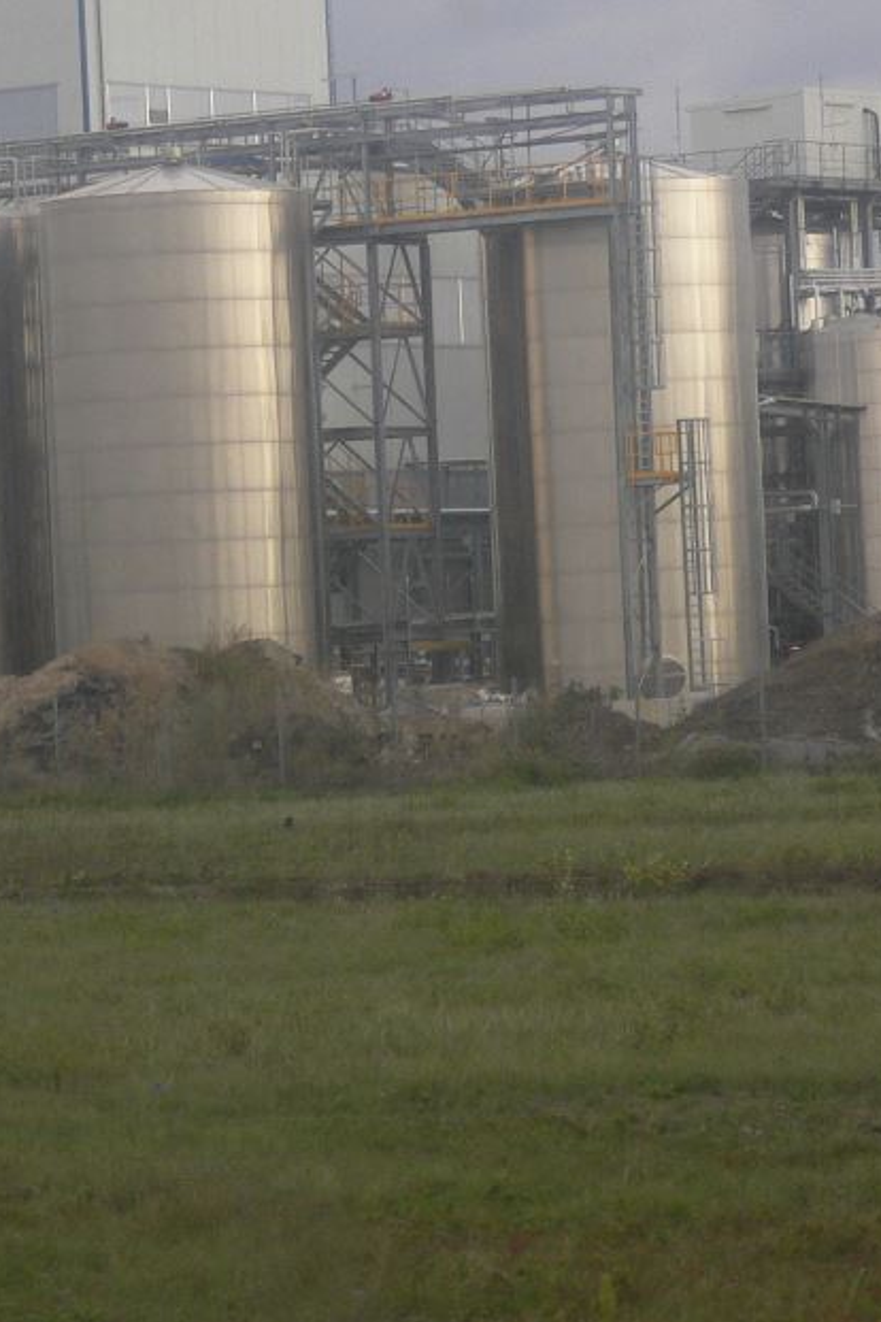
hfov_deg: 7.0
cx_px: 313
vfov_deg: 10.5
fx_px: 7158
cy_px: 373
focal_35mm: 195
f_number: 4.9
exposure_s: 1/250
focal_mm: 16.1
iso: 100
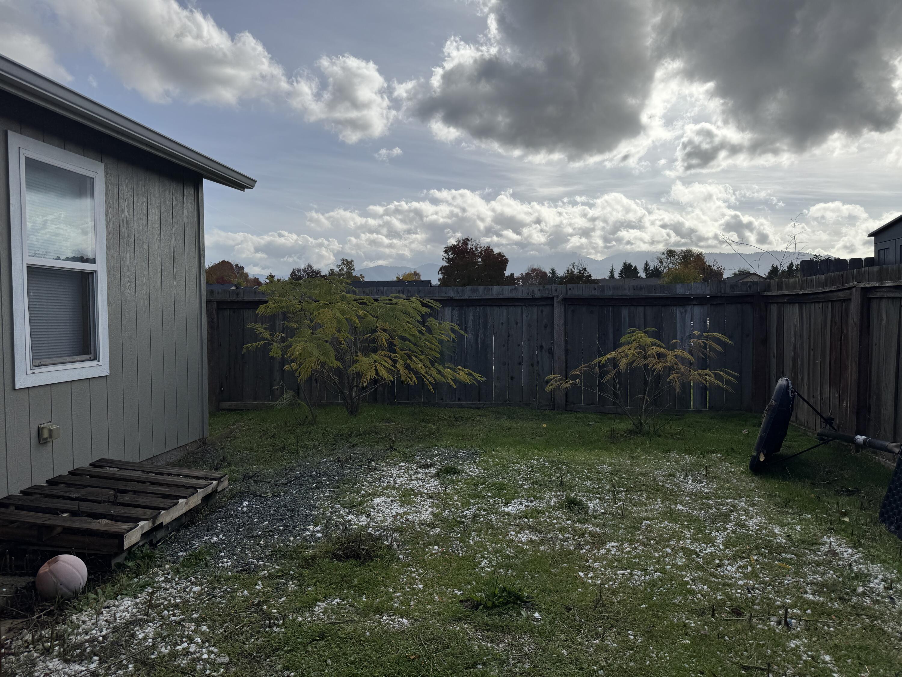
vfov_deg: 56.8
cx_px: 451
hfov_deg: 71.6
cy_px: 338
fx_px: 625
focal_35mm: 24
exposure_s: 1/9009
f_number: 1.78
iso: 80
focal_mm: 6.76
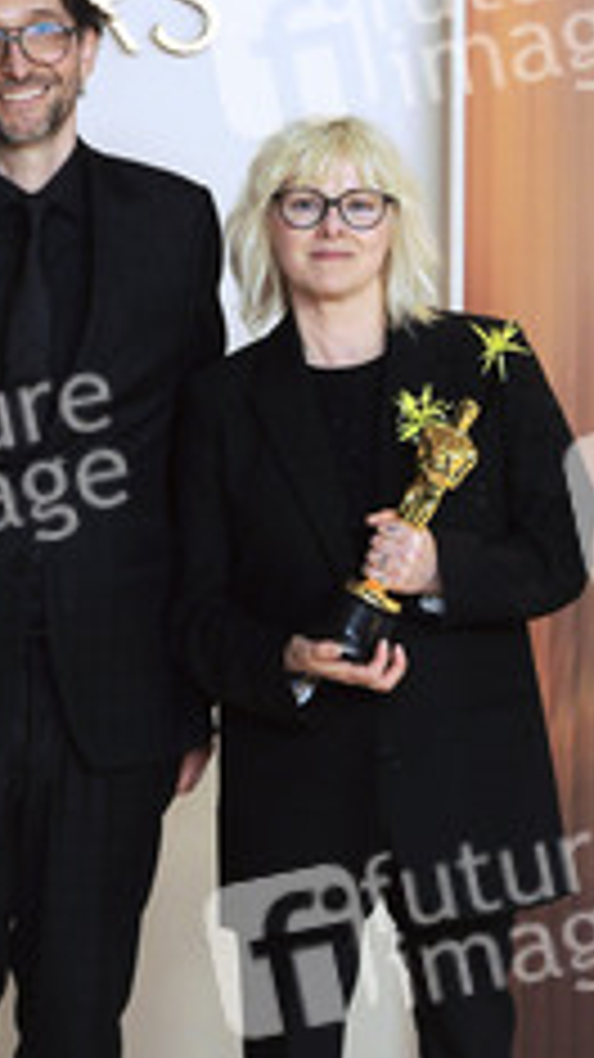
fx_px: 4597
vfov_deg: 13.1
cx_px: 29
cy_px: 707
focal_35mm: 164
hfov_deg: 7.4
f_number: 5
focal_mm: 92
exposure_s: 1/200
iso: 2000
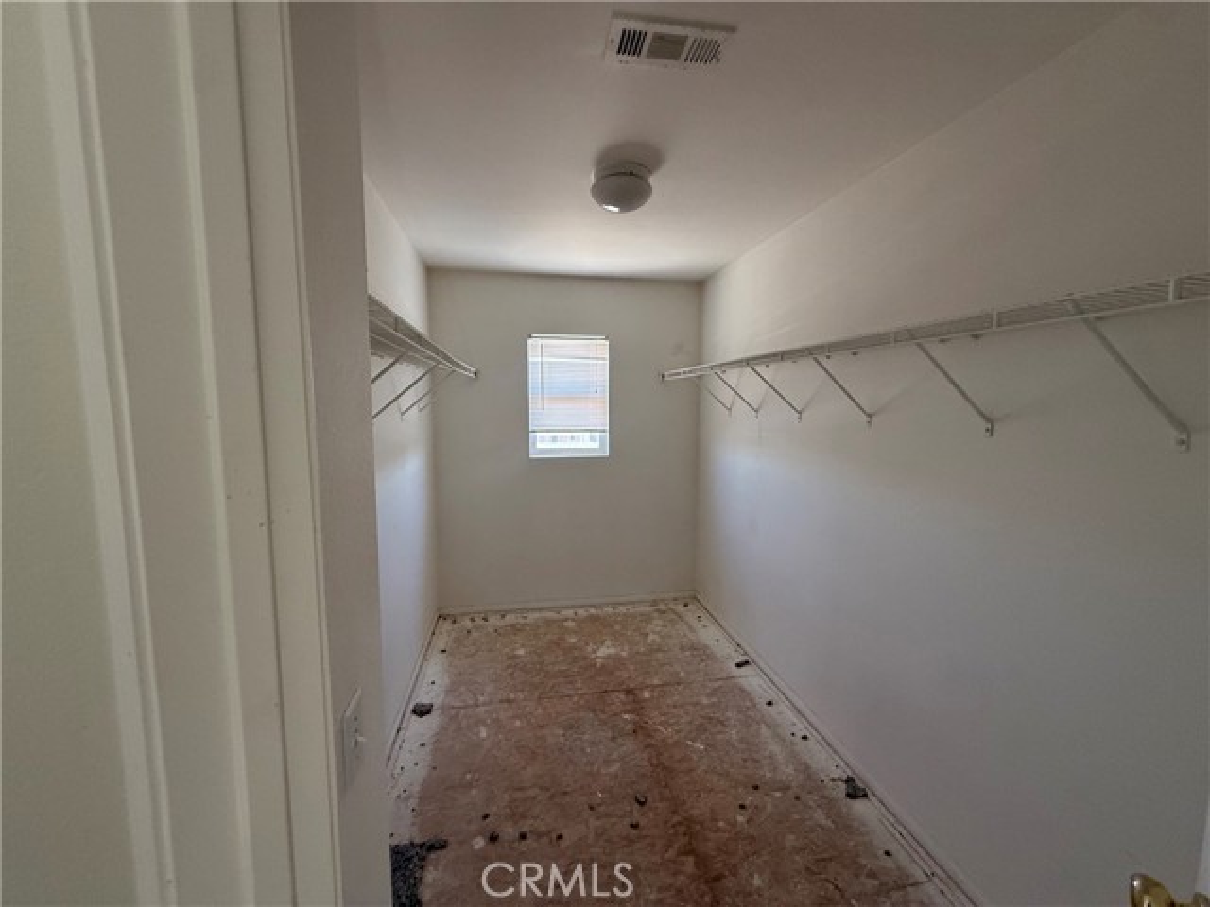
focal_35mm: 14
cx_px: 605
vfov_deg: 85.7
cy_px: 454
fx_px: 489
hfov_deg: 102.1
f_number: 2.2
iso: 320
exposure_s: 1/99
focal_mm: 2.22
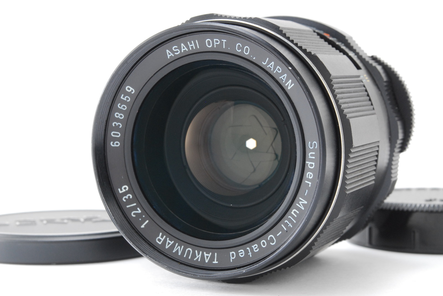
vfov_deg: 16.6
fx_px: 1016
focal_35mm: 82
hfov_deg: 24.6
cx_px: 222
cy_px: 148
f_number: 16
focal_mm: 55
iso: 500
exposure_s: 1/100
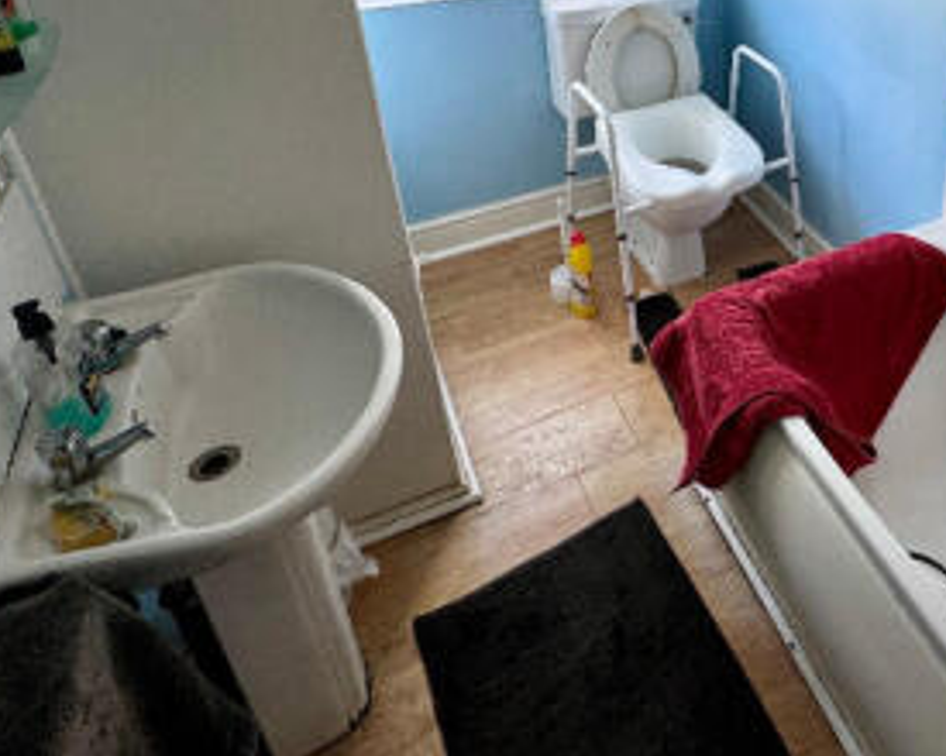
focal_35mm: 29
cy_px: 108
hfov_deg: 55.1
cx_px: 789
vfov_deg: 46.2
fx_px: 812
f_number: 2.2
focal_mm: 2.22
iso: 64
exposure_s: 1/99
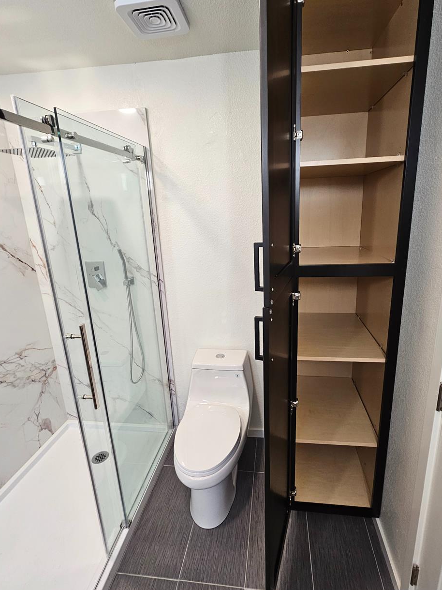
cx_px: 235
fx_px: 272
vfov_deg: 94.5
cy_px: 286
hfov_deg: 78.0
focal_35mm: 16
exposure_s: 1/60
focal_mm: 2.2
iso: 160
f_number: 2.2
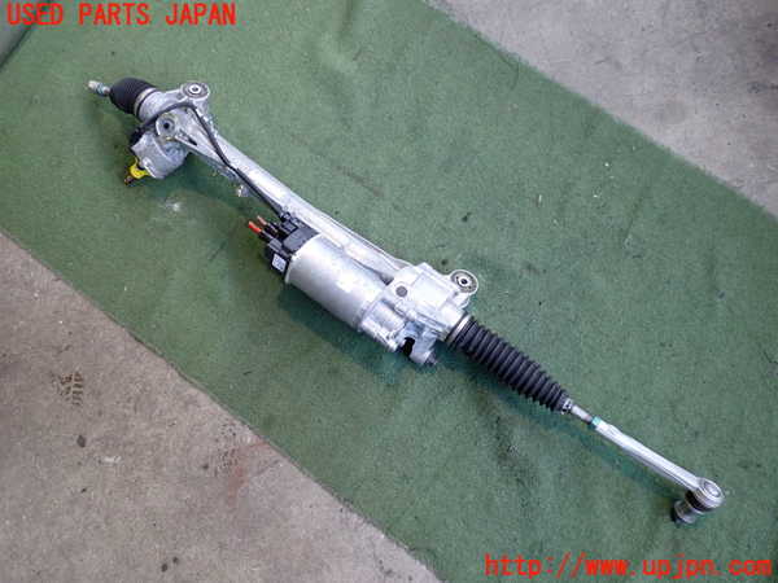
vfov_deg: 46.8
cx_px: 389
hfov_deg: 60.0
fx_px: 674
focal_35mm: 30
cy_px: 292
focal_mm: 5.4
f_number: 2.3
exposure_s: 1/60
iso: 200
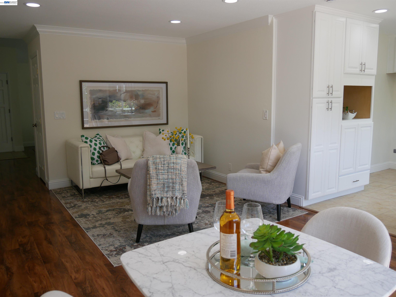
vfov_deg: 46.8
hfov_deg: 59.9
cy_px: 148
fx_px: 343
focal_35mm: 30
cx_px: 198
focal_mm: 15
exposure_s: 1/100
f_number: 3.6
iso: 200
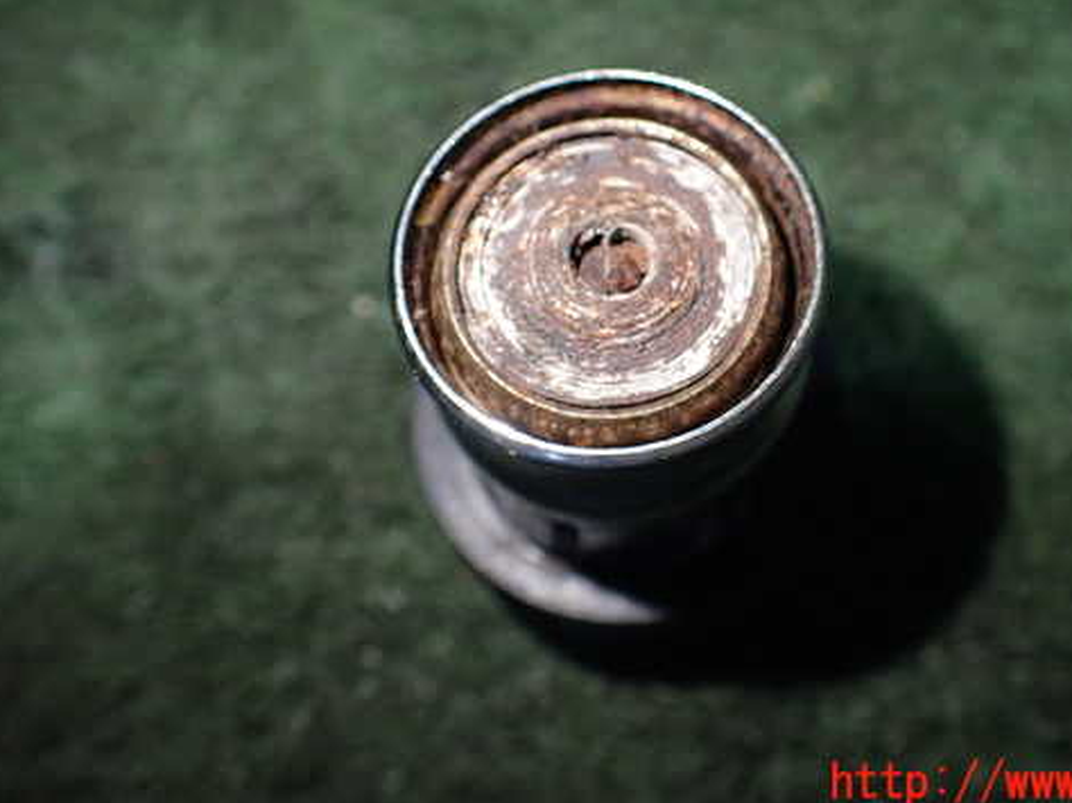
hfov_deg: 48.6
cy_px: 303
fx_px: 1176
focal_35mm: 38
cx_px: 663
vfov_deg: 37.5
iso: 400
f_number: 2.3
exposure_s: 1/125
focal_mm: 5.4
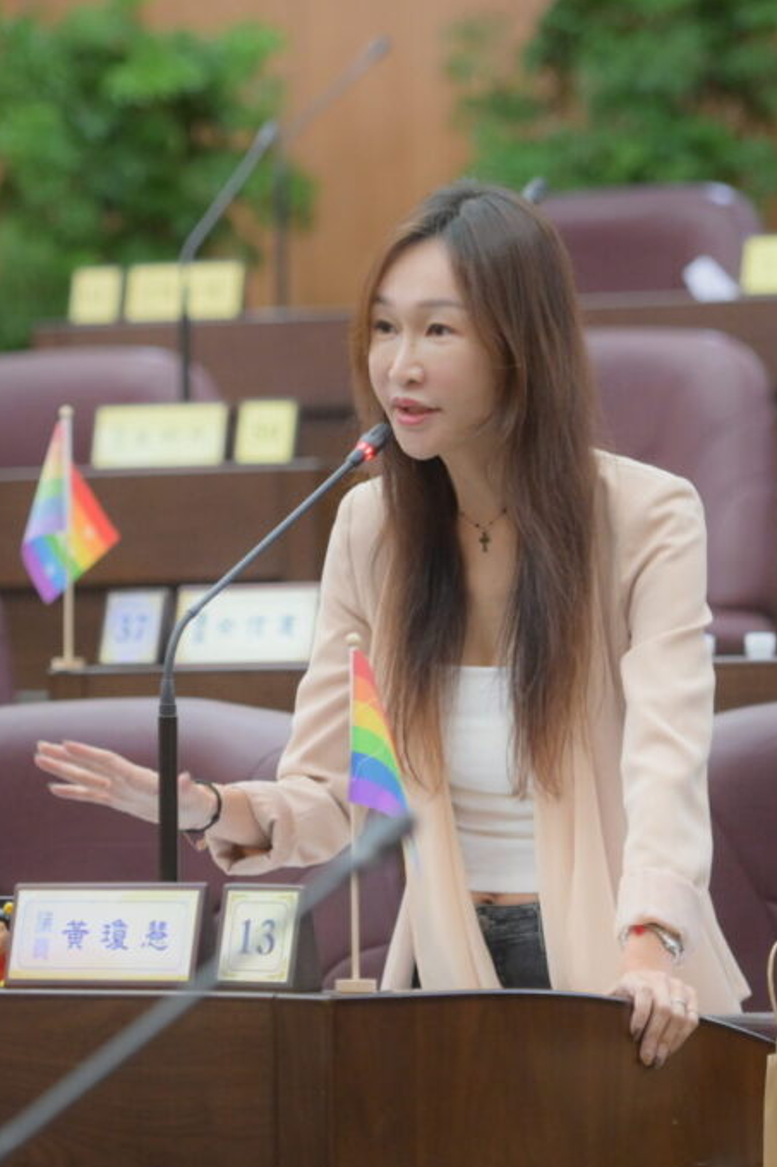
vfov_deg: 8.1
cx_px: 314
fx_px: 8194
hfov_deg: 5.4
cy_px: 584
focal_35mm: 253
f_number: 2.8
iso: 2500
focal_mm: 112
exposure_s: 1/160
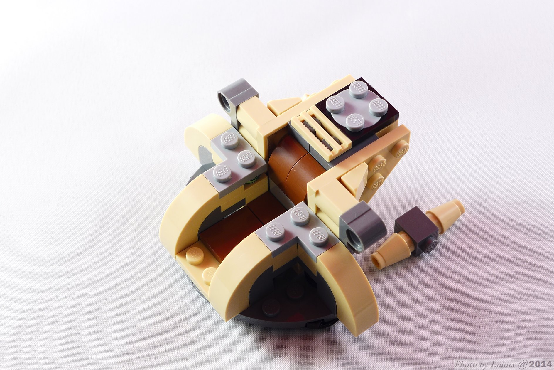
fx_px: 1077
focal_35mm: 70
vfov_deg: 19.5
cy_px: 185
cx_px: 277
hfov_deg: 28.8
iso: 80
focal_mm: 13.7
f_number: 4.5
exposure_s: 1/2.5
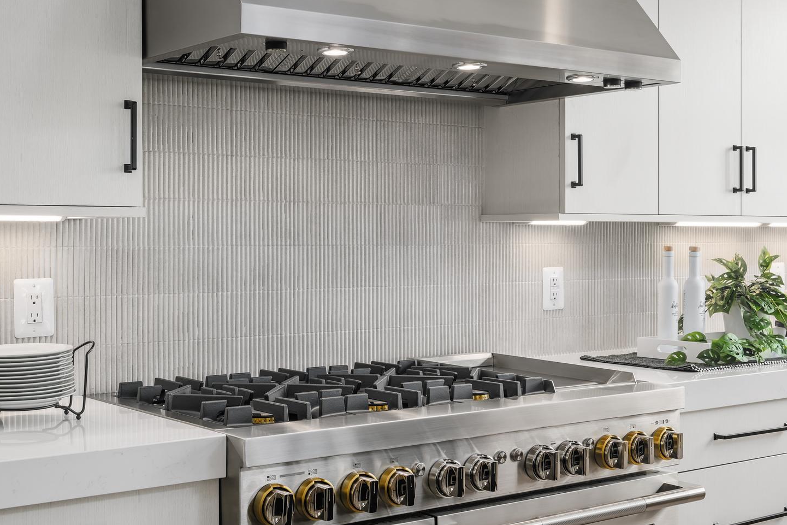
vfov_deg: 25.1
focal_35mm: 54
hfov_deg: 36.9
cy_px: 247
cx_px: 382
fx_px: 1181
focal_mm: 38
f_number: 8
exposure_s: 1/200
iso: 160
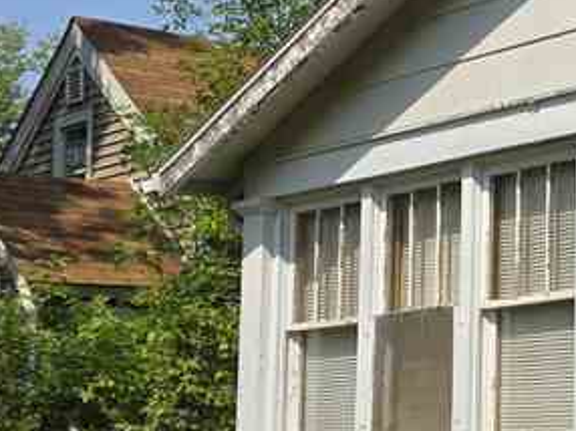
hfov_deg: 15.6
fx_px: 1712
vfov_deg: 14.3
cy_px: 274
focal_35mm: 103
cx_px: 1114
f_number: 1.7
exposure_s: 1/7333
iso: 80
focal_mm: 6.3
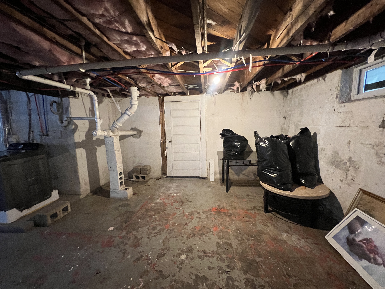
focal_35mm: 13
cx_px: 192
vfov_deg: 89.9
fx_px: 145
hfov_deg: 106.2
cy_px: 144
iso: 640
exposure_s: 1/60
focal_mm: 1.57
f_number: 1.8
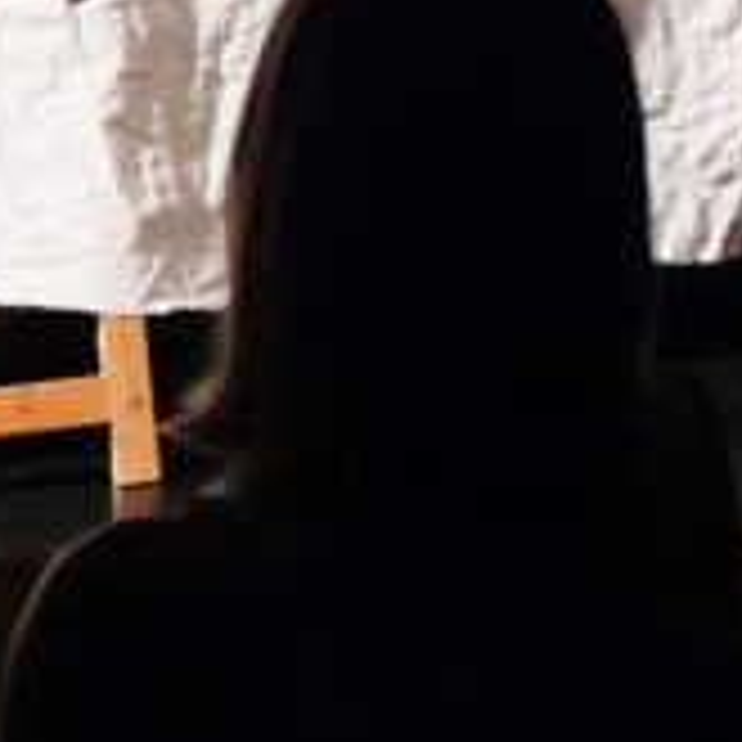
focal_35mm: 248
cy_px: -749
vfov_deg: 6.8
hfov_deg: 6.6
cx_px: -1286
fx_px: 6014
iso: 4000
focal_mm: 31
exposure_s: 1/250
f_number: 4
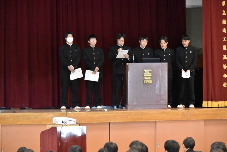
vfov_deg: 7.3
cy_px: 76
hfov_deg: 11.0
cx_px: 114
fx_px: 1183
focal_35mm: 188
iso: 9000
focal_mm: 125
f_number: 4.8
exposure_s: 1/60
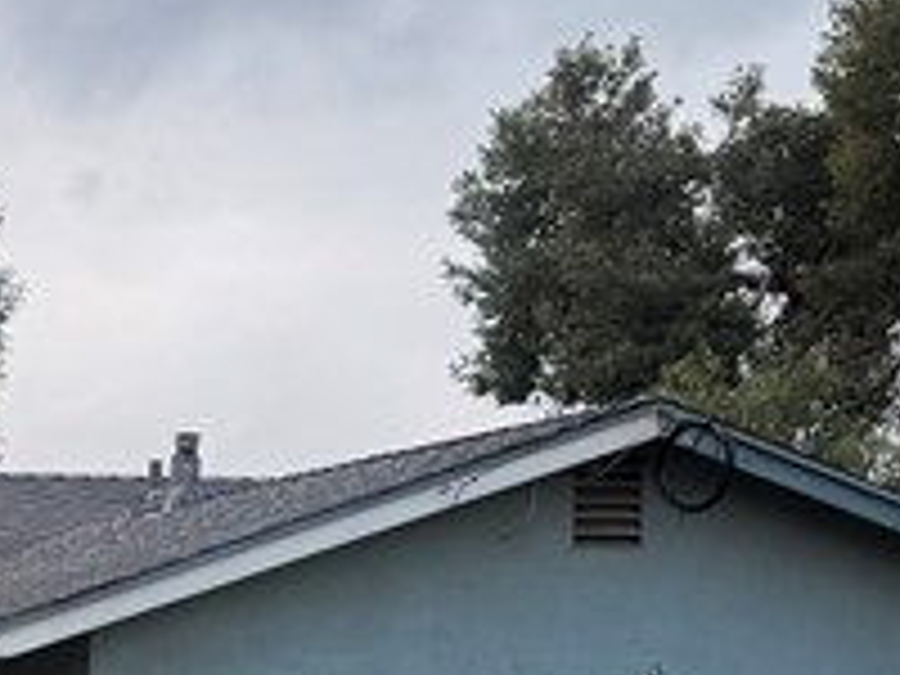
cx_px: -490
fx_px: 3198
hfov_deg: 14.8
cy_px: 774
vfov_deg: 11.8
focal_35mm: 123
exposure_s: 1/3953
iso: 80
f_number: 1.78
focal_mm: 6.76
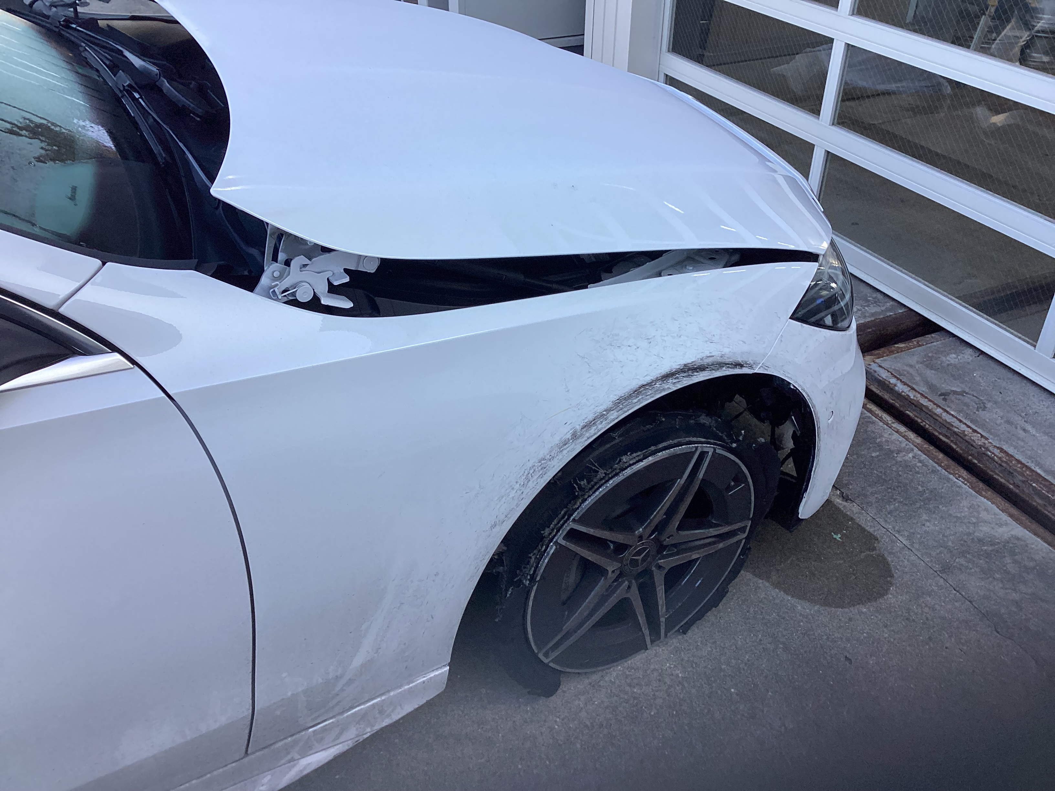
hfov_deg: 58.4
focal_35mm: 31
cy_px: 396
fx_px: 945
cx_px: 528
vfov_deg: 45.4
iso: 25
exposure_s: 1/377
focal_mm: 3.3
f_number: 2.4
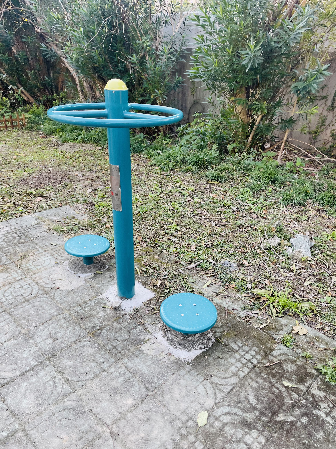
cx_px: 168
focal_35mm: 26
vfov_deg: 67.3
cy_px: 224
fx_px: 336
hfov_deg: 53.1
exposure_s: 1/121
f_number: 1.6
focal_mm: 4.2
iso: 40
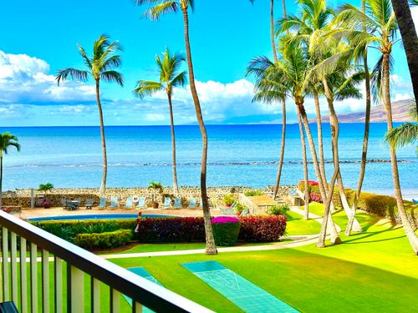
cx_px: 209
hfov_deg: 39.7
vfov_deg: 30.3
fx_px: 580
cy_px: 156
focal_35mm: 48
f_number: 1.78
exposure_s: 1/3876
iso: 64
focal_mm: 6.86
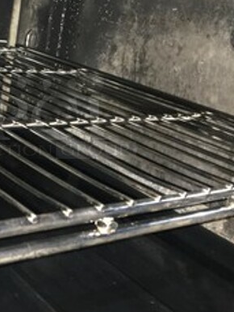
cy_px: 116
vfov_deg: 31.5
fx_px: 550
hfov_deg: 23.7
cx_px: 47
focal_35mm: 61
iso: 160
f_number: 2.2
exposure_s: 1/16
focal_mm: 4.15
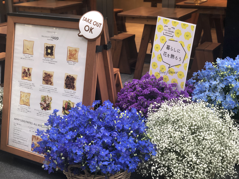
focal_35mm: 52
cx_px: 120
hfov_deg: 36.8
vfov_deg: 28.0
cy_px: 90
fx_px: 359
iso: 80
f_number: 2.4
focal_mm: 6
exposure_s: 1/60
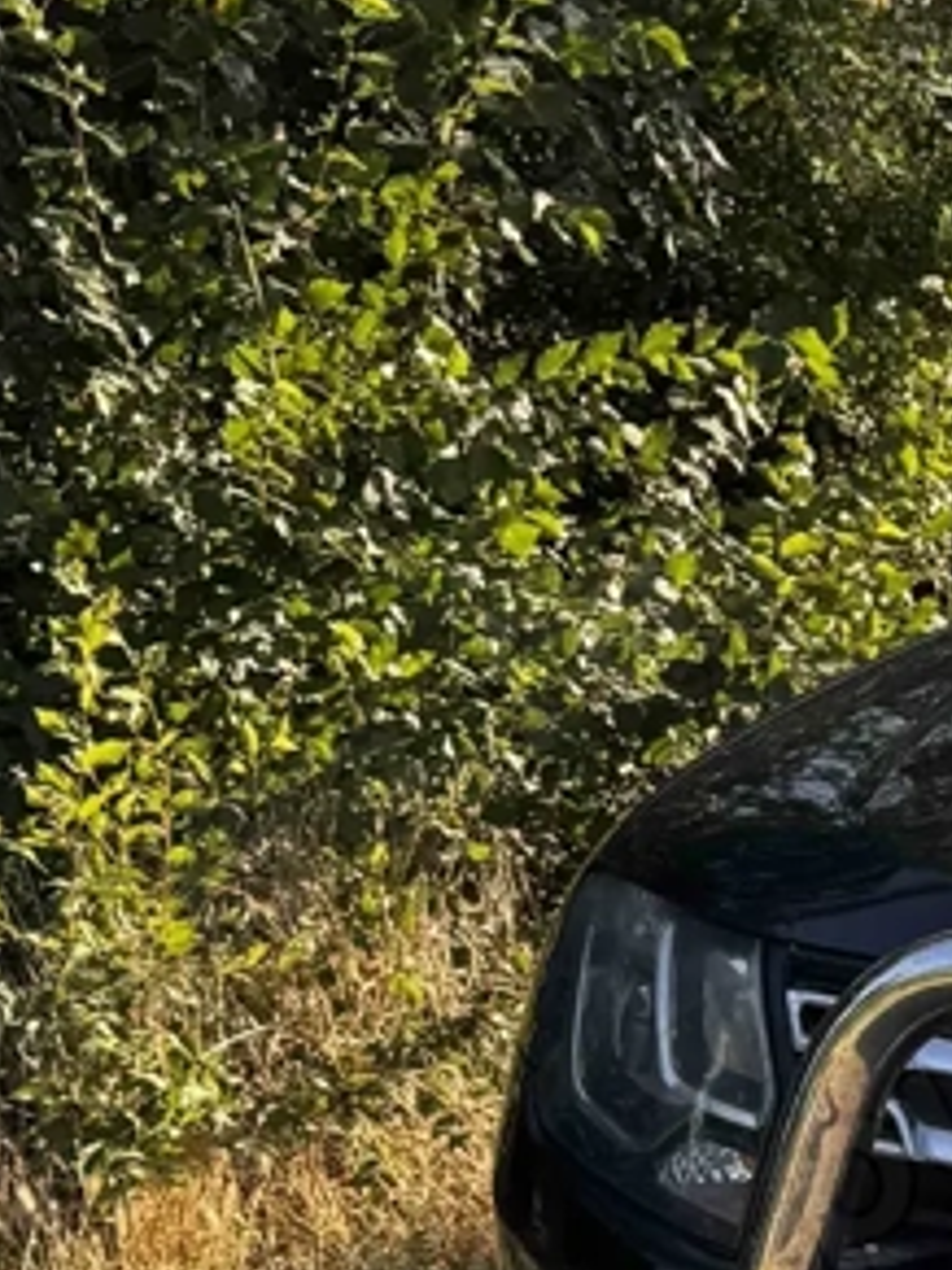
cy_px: 1143
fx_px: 4037
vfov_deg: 17.6
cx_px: 1751
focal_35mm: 110
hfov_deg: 12.3
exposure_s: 1/822
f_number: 1.78
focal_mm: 6.76
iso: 80
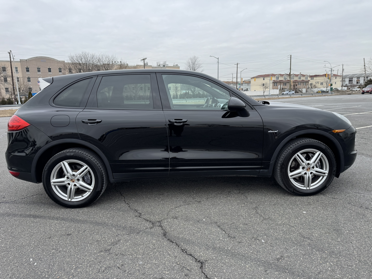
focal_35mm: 24
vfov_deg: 56.8
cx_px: 186
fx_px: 258
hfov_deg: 71.6
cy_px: 140
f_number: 1.78
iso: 80
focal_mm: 6.76
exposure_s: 1/1425
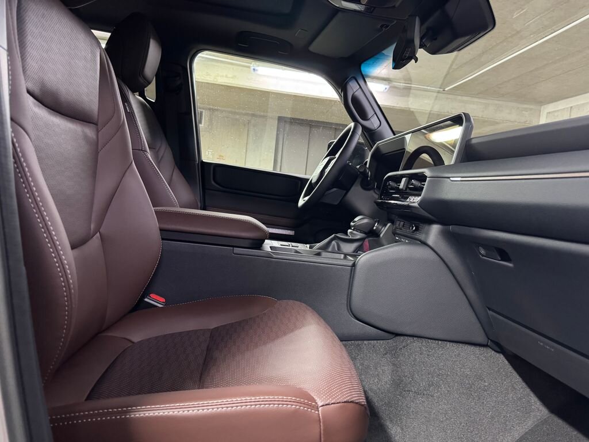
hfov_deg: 71.6
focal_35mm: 24
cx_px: 294
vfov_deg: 56.8
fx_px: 408
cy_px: 221
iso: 800
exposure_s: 1/33
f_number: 1.78
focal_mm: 6.76
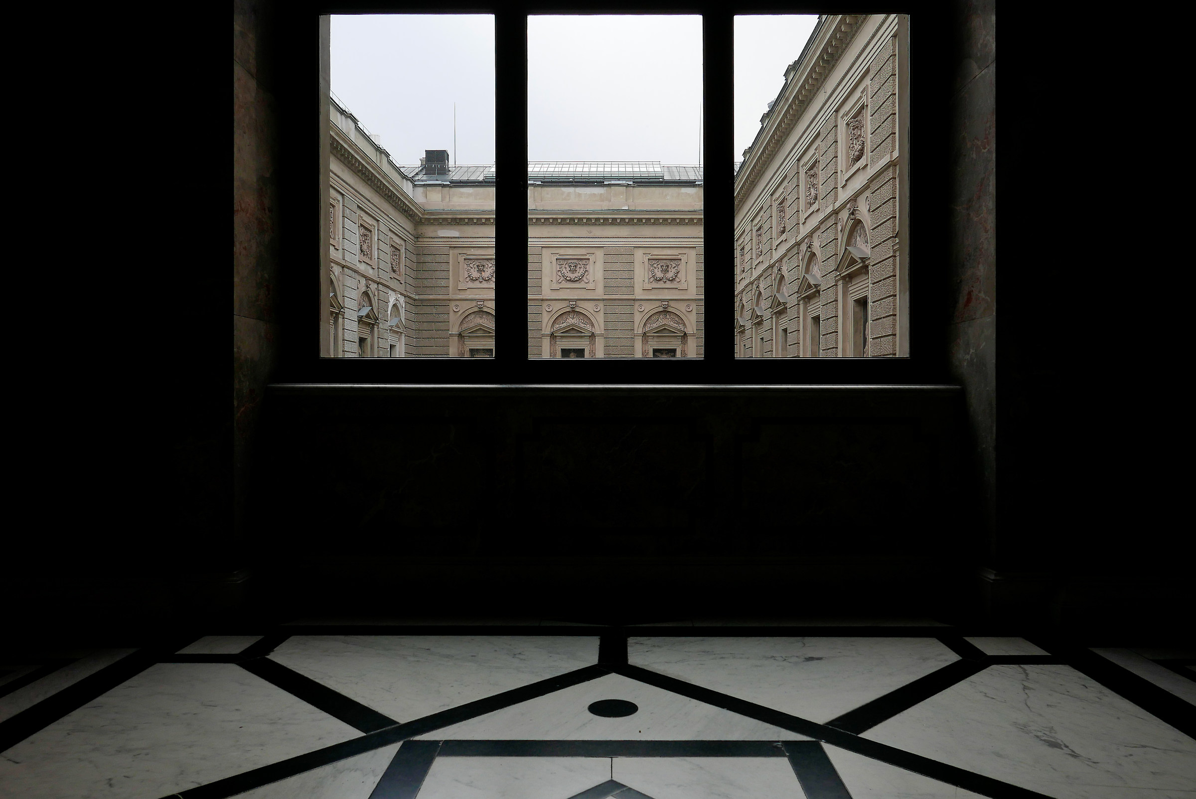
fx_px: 798
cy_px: 400
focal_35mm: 24
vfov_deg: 53.2
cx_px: 598
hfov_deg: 73.7
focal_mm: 10.9
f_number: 5
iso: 200
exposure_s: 1/125
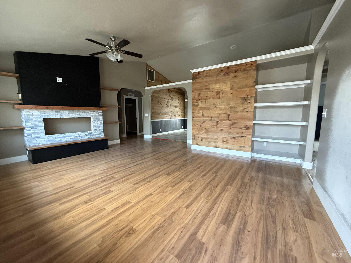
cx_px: 176
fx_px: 142
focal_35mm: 14
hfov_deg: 102.1
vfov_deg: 85.7
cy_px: 132
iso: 500
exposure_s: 1/60
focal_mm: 2.22
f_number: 2.2
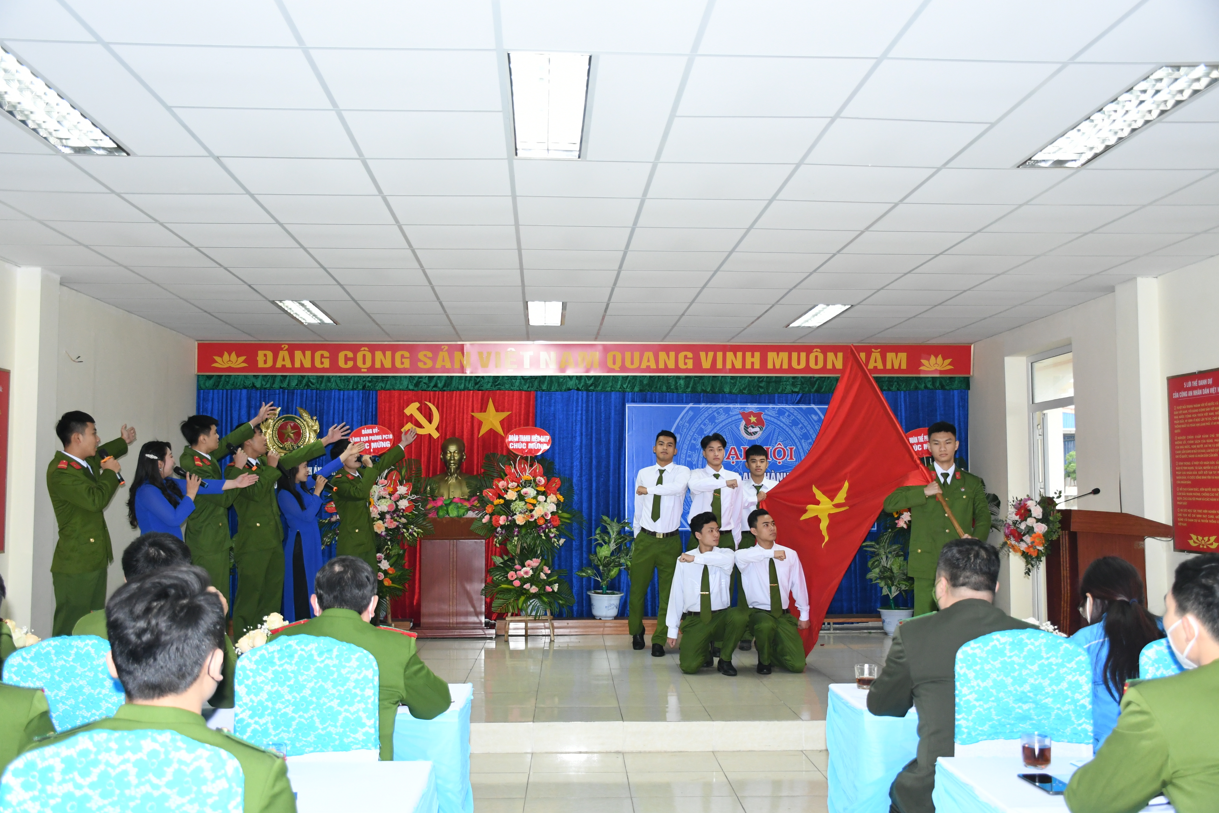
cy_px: 406
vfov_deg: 38.4
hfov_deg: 55.1
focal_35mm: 34
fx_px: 1168
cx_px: 610
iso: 1600
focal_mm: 23
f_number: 3.8
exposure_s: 1/200
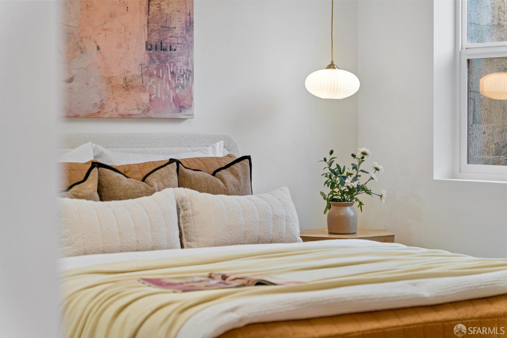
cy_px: 169
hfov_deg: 25.1
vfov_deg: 16.9
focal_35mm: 81
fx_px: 1141
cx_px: 254
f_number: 4.5
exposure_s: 1/60
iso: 640
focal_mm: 81
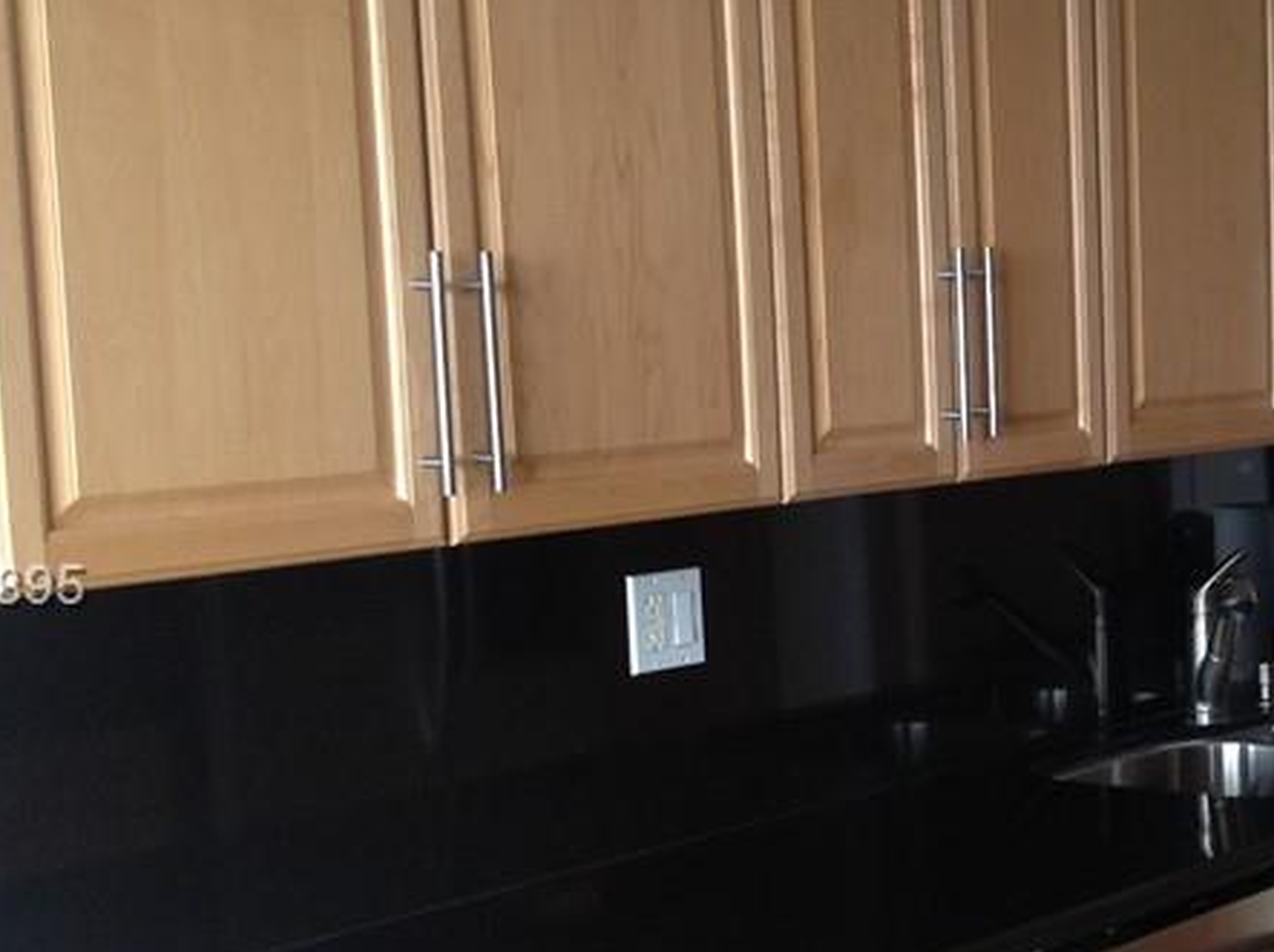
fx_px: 2977
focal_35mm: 81
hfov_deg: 23.2
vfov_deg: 18.1
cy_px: 590
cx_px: 1262
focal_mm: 4.28
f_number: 2.4
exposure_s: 1/24
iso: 64
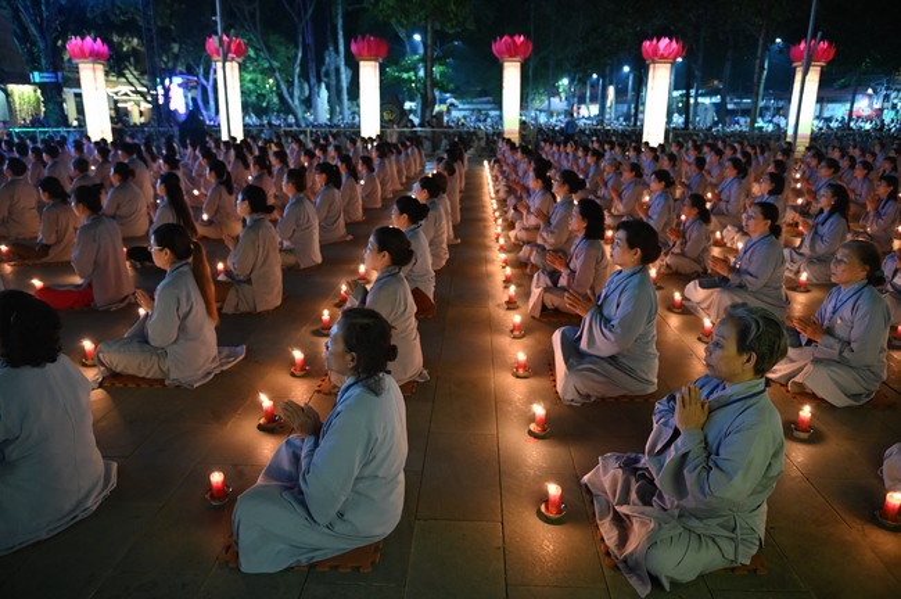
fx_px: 600
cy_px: 300
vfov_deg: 53.0
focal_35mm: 24
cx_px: 450
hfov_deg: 73.8
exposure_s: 1/30
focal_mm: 24
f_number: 4
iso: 4000
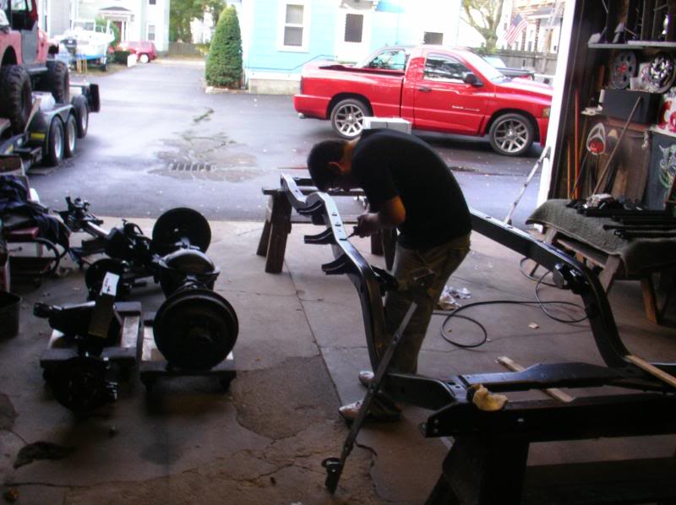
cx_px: 338
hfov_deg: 50.2
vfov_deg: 38.6
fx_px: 722
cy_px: 252
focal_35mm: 37
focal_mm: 5.7
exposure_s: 1/10
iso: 100
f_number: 6.9
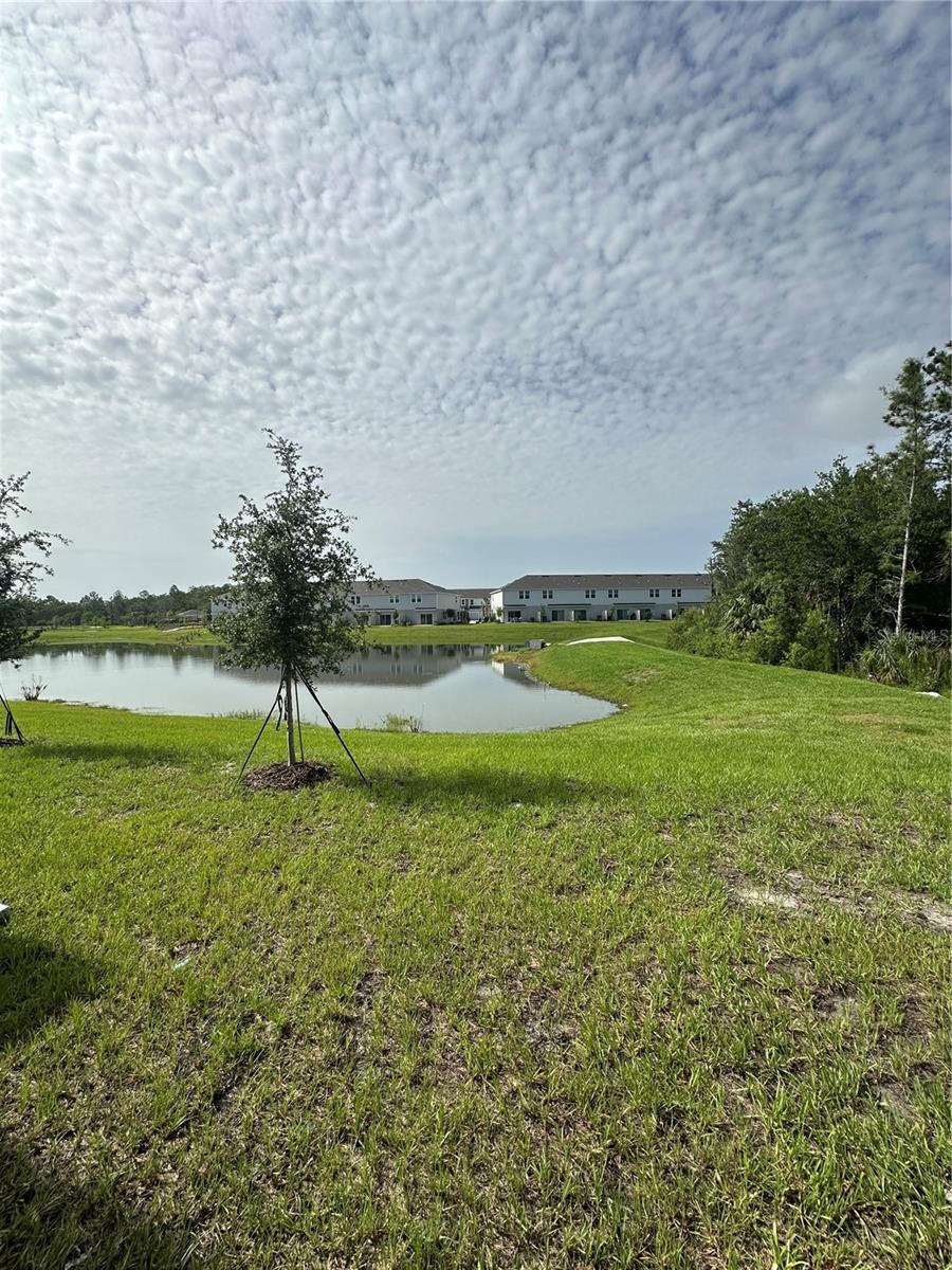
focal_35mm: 14
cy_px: 635
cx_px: 476
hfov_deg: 85.7
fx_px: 513
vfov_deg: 102.1
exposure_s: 1/3731
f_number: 2.2
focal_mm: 2.22
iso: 50
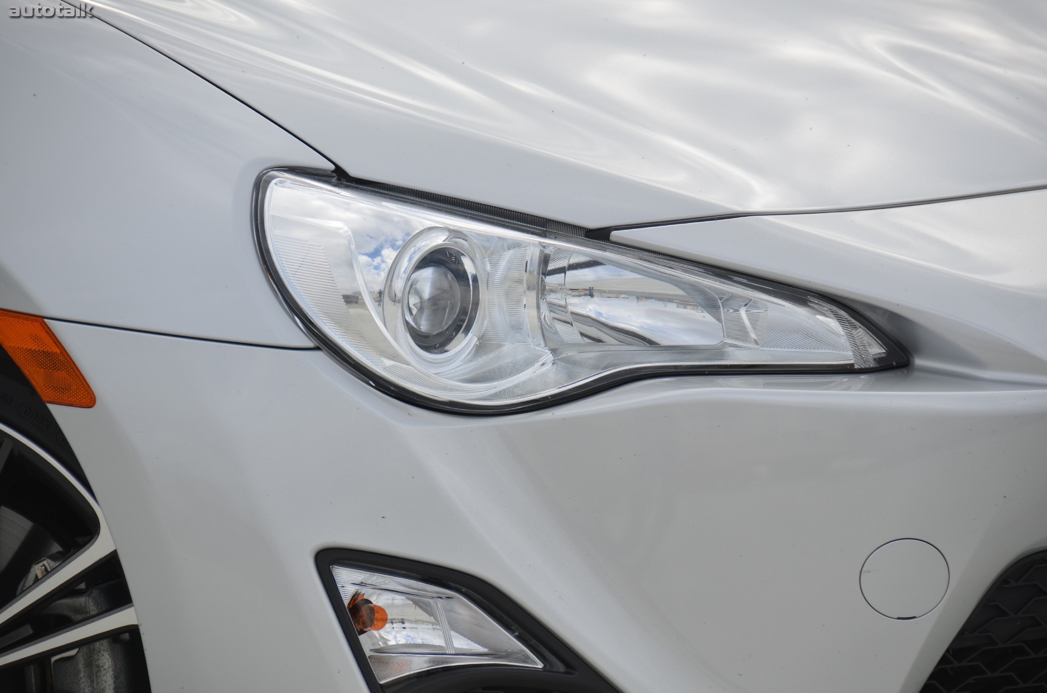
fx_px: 8707
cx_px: 524
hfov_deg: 6.9
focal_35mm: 300
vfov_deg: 4.6
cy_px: 346
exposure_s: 1/1250
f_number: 5.6
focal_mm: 200
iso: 400
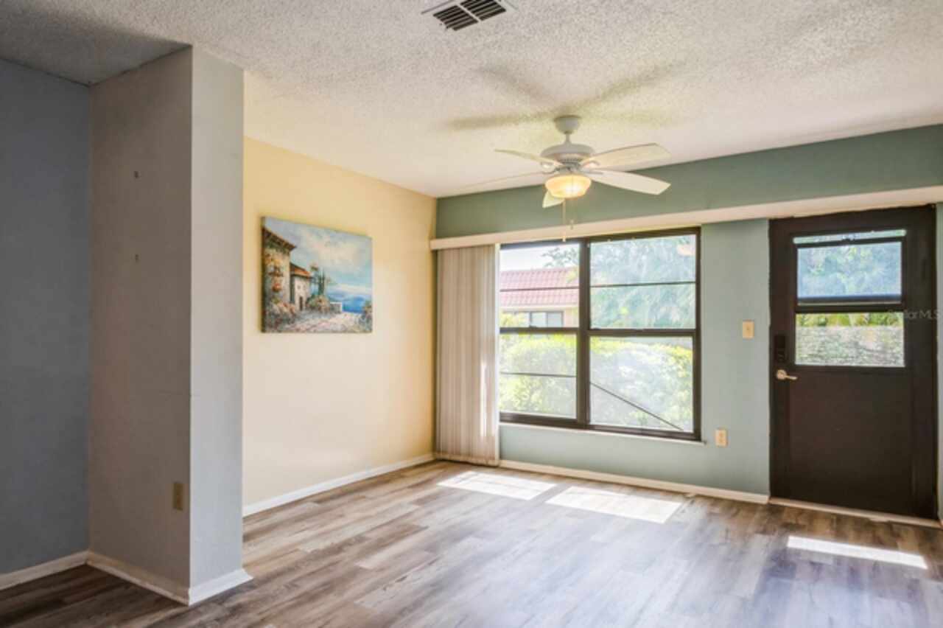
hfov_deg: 77.4
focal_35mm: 22
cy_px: 314
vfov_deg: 56.1
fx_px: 589
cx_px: 472
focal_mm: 15
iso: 200
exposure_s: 1/50
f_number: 8
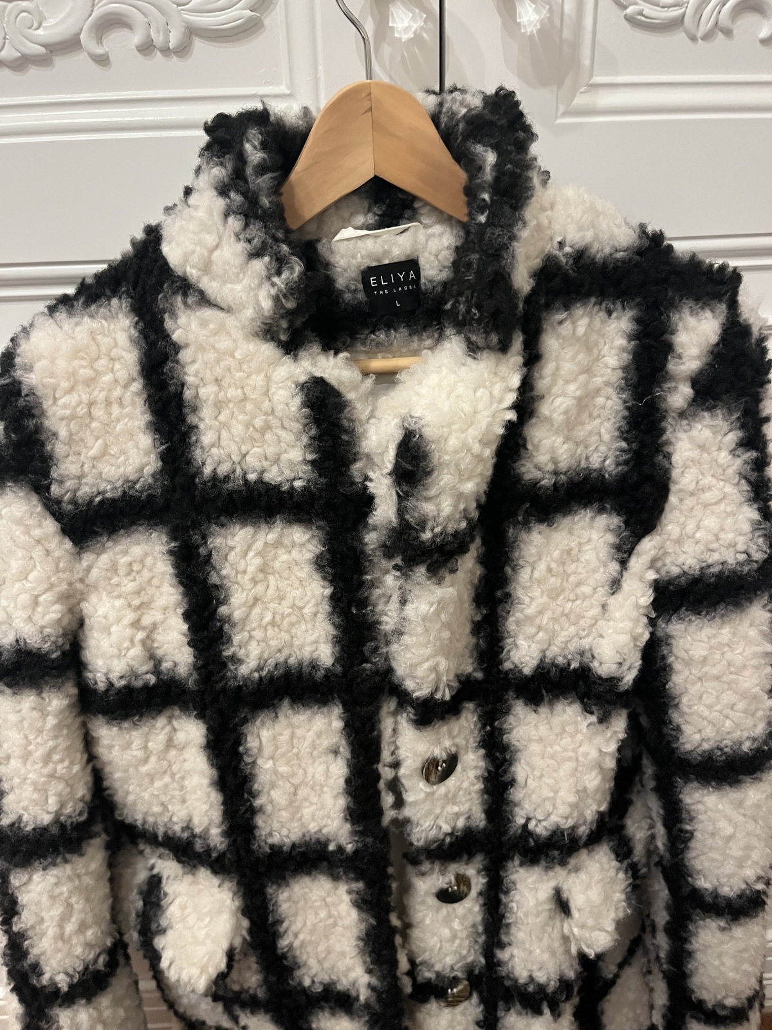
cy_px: 515
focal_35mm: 26
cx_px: 386
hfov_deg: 53.1
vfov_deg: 67.3
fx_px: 773
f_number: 1.6
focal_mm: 5.1
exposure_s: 1/33
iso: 400
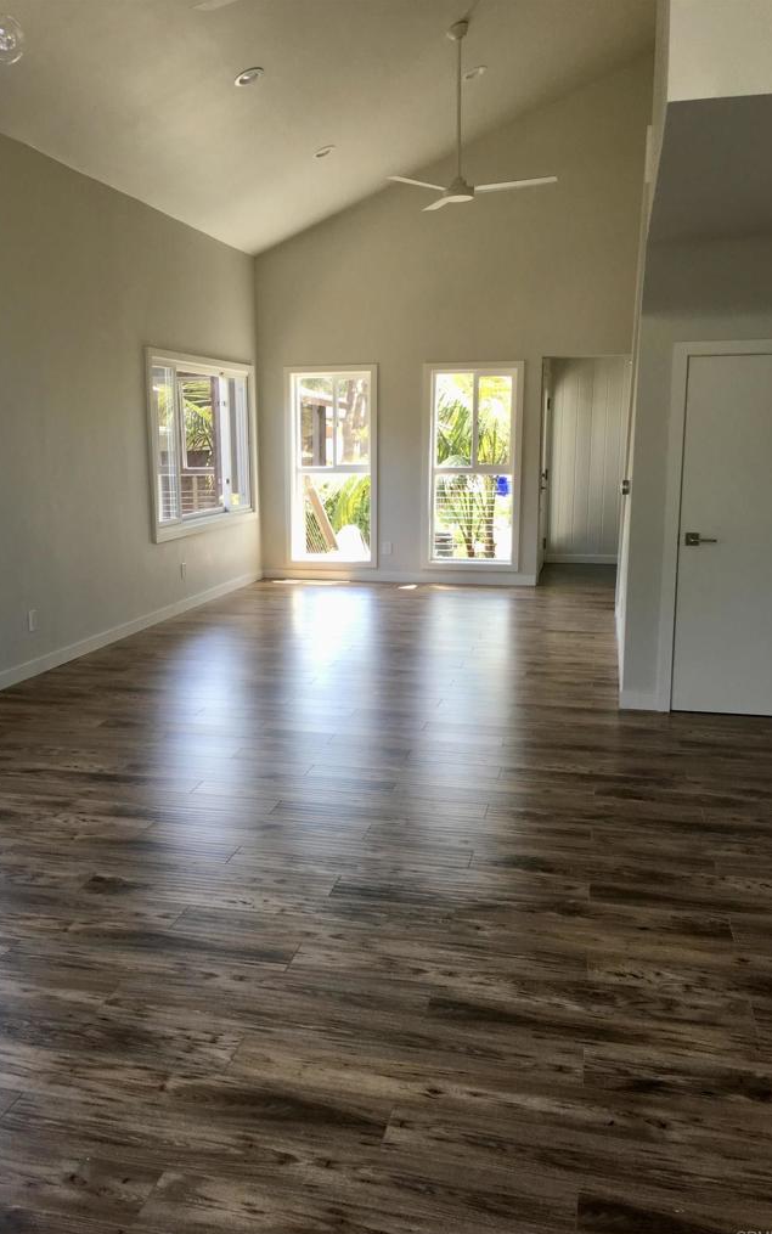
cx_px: 322
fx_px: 1043
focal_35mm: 31
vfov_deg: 61.2
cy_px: 621
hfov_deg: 40.5
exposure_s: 1/120
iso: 32
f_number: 2.2
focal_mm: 4.15
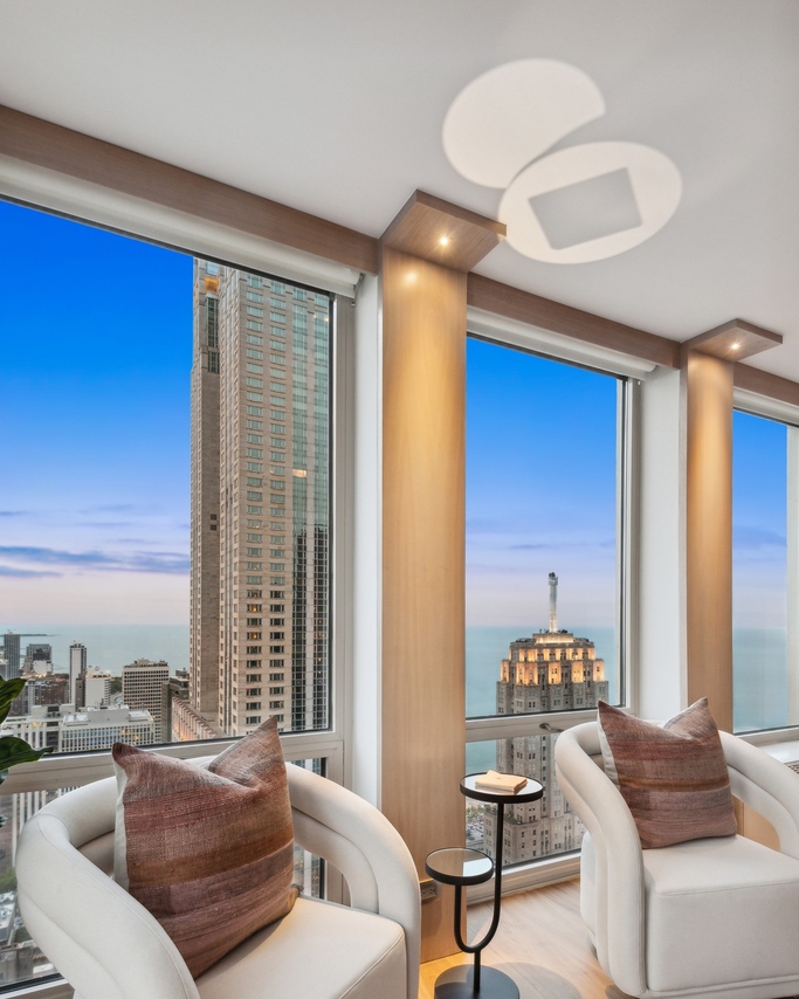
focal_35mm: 19
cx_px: 421
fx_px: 562
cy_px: 608
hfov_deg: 70.8
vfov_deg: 82.1
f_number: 8
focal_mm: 16
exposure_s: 1/6
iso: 500
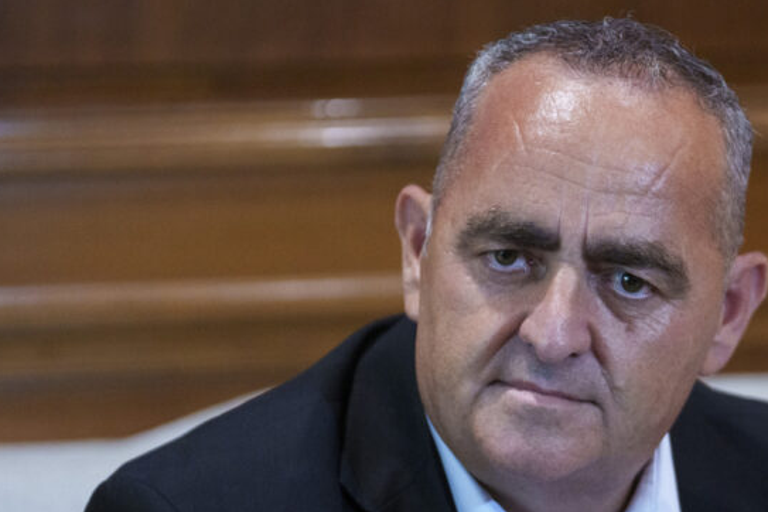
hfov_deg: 7.5
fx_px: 5824
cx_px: 535
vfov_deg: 5.0
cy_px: 347
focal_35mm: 273
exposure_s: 1/400
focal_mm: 129
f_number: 2.8
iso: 3200
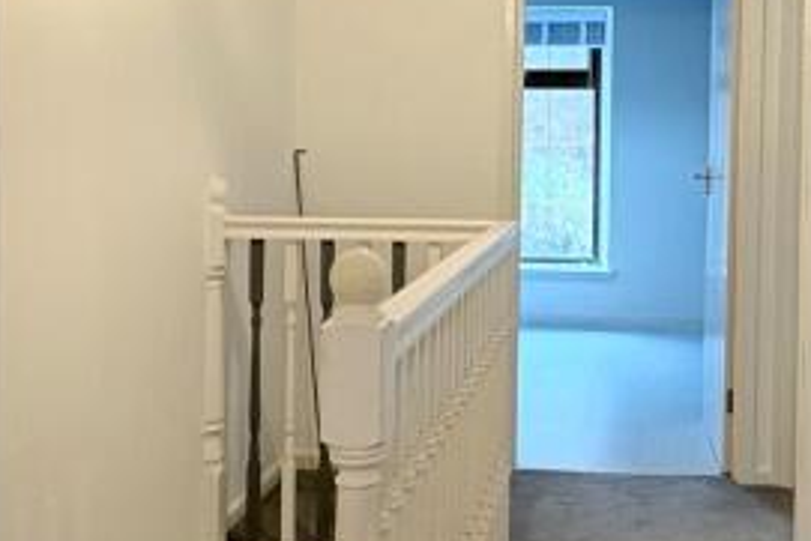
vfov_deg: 24.4
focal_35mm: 55
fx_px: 1240
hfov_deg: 35.8
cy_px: 149
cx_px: 560
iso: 160
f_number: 2.2
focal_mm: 2.22
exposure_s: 1/50
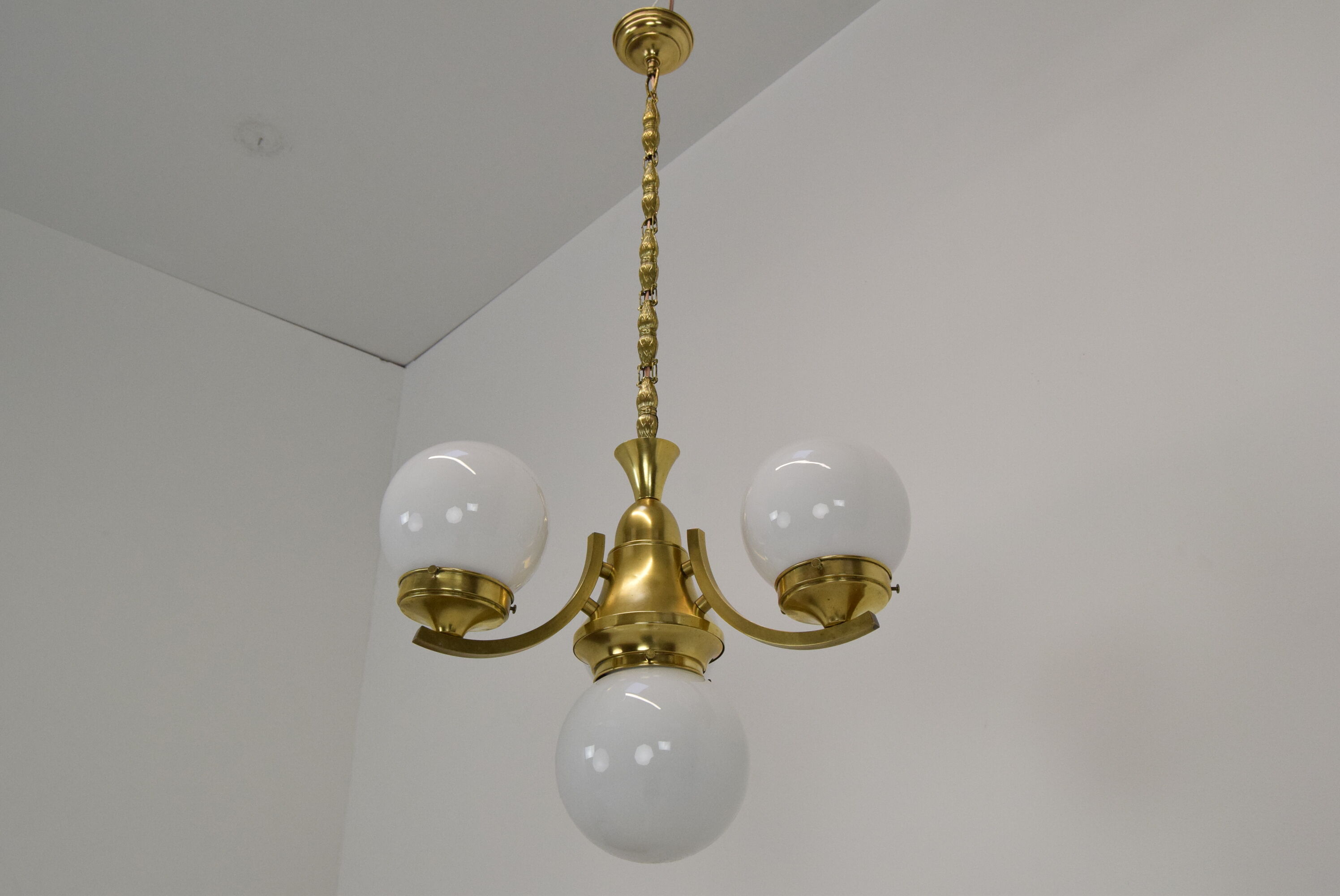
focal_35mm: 34
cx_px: 670
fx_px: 1285
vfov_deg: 38.4
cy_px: 448
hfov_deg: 55.1
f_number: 9
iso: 1600
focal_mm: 23
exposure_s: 1/320
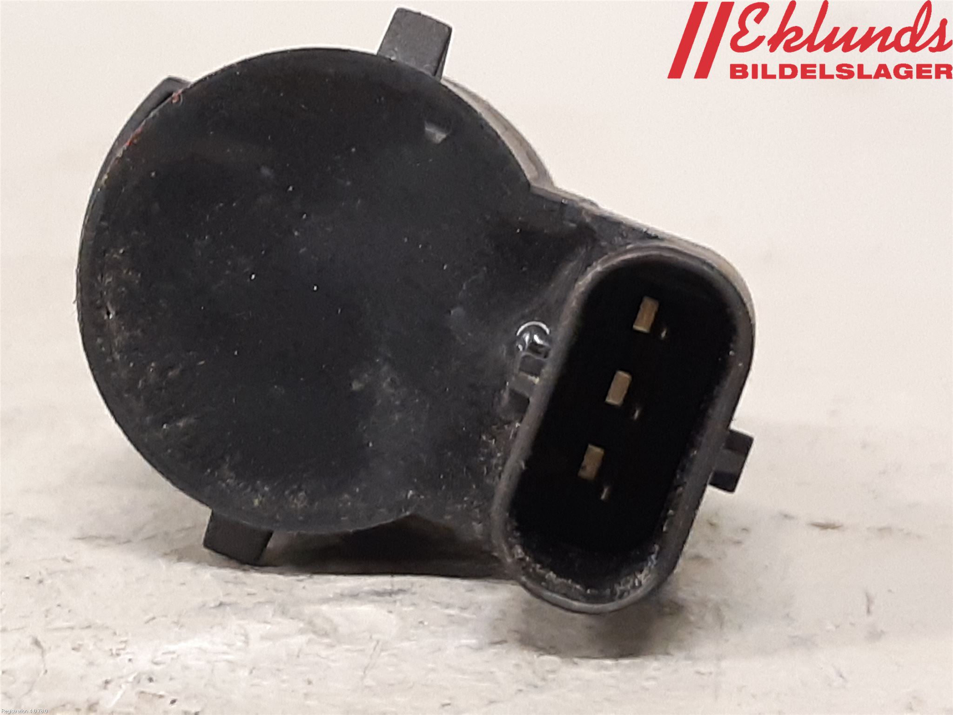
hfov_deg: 67.3
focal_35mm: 26
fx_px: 716
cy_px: 358
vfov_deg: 53.1
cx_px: 476
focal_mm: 3.93
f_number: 1.7
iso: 250
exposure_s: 1/33
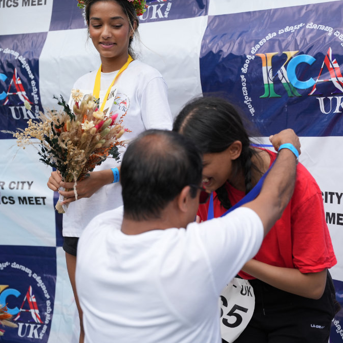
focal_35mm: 58
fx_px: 645
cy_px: 172
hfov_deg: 29.5
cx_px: 244
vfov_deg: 29.8
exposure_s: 1/3200
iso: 250
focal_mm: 44.4
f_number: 2.8
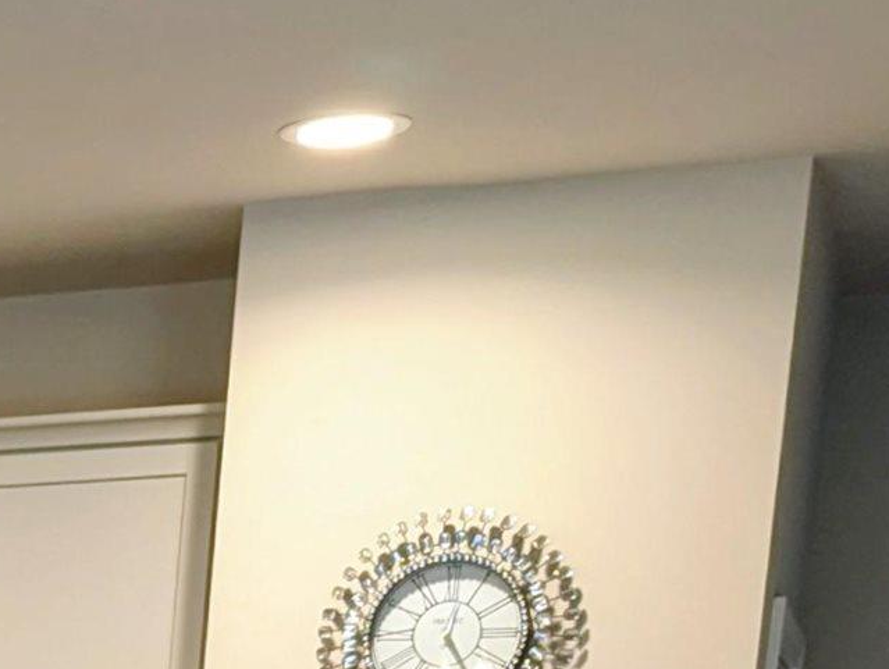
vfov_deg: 11.2
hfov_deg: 14.4
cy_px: 1506
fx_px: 2957
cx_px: -850
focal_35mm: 115
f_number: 1.85
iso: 87
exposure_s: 1/30
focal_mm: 6.81
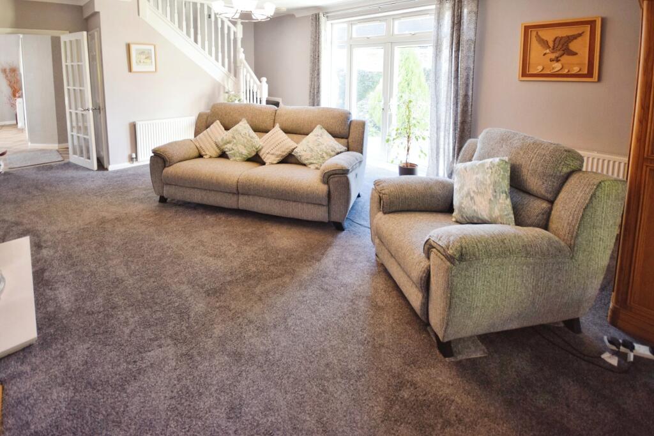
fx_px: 273
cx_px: 327
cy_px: 218
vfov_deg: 77.3
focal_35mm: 15
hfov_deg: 100.4
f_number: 4
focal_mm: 10
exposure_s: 1/60
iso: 900
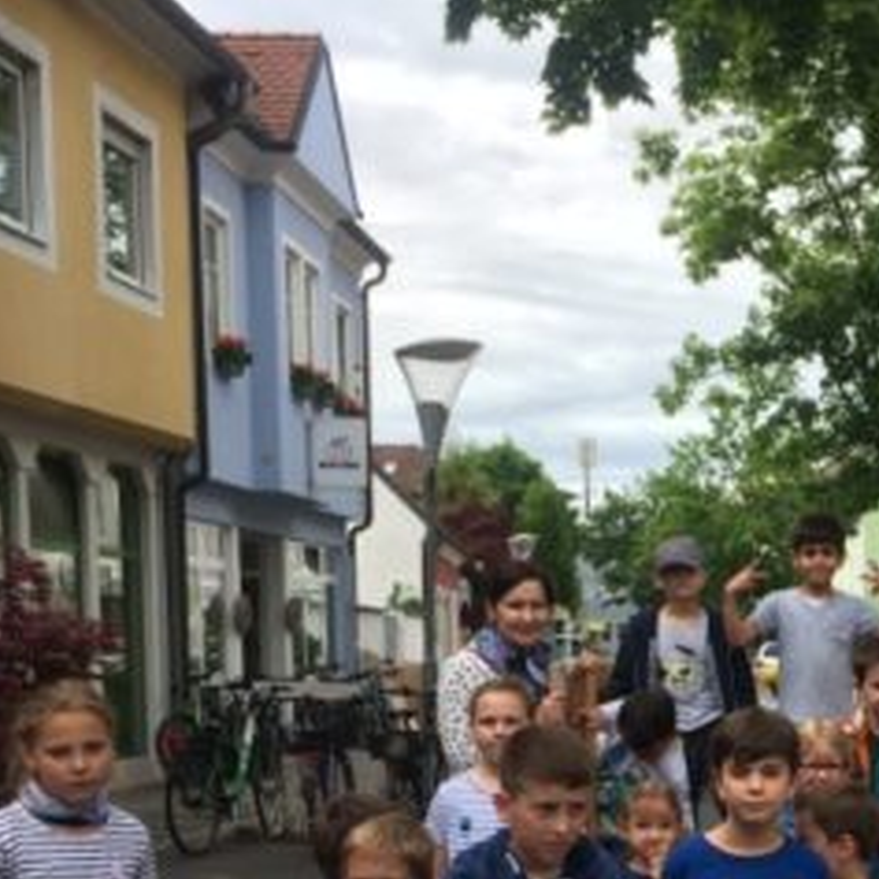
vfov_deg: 25.5
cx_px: 898
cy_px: 827
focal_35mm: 65
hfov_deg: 25.1
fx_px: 1867
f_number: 2.2
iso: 32
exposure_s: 1/805
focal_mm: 4.15
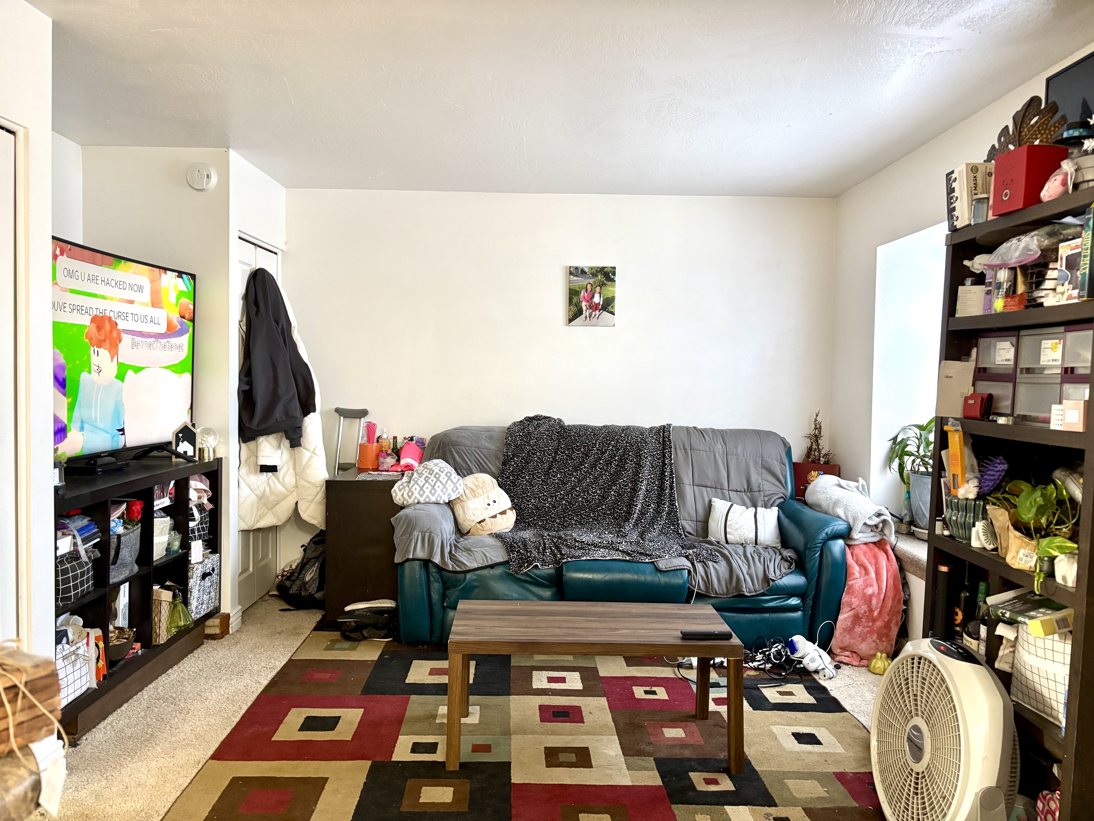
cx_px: 547
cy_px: 410
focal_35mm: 26
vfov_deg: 53.1
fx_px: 822
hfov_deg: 67.3
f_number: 1.6
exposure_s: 1/60
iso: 400
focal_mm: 5.96
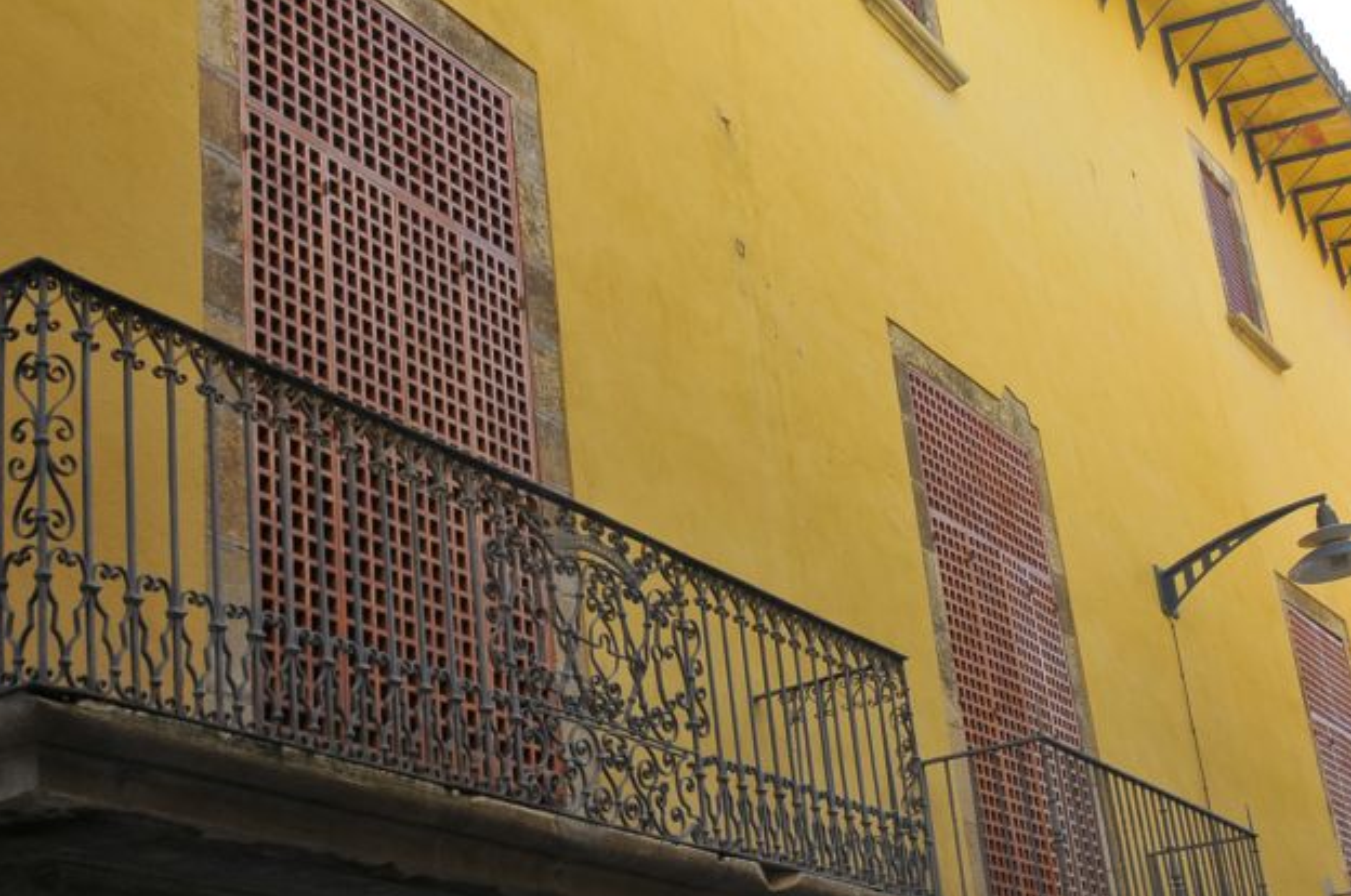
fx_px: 1873
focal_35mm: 50
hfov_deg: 39.6
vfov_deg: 26.9
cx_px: 624
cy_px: 501
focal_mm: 26
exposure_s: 1/160
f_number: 6.3
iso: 200
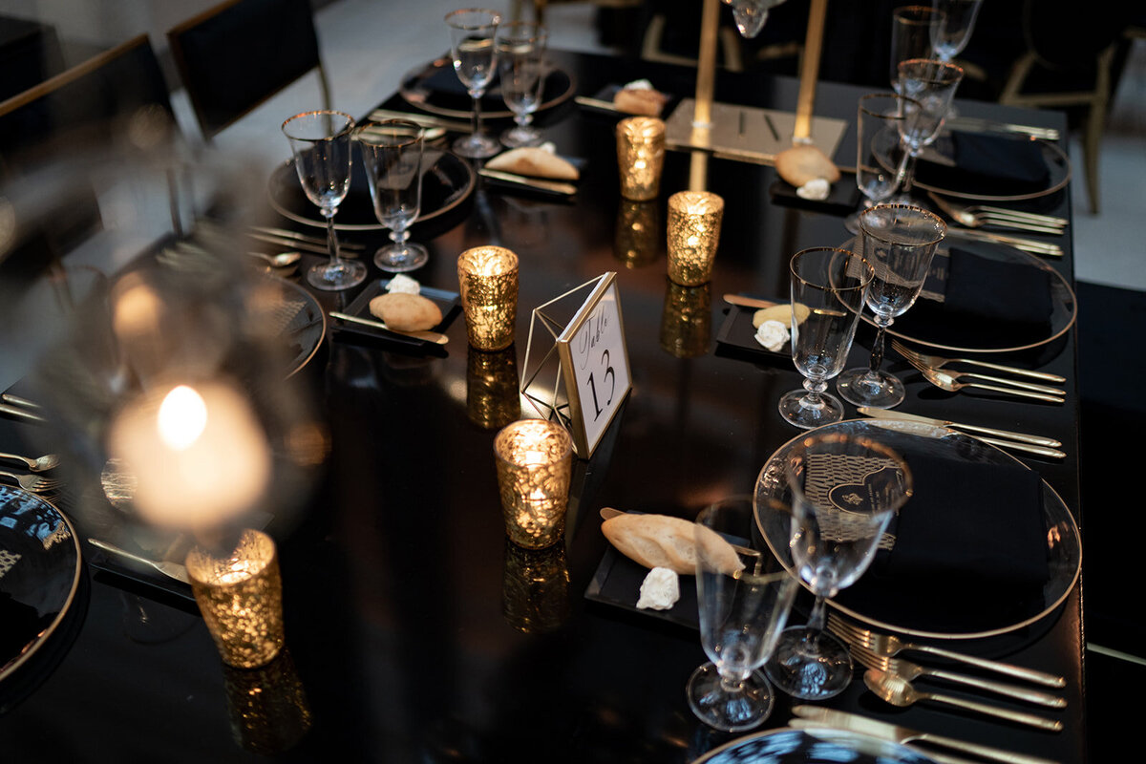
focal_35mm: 35
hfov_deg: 54.4
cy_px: 382
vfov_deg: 37.9
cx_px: 573
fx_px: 1114
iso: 800
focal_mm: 35
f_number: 1.4
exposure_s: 1/200
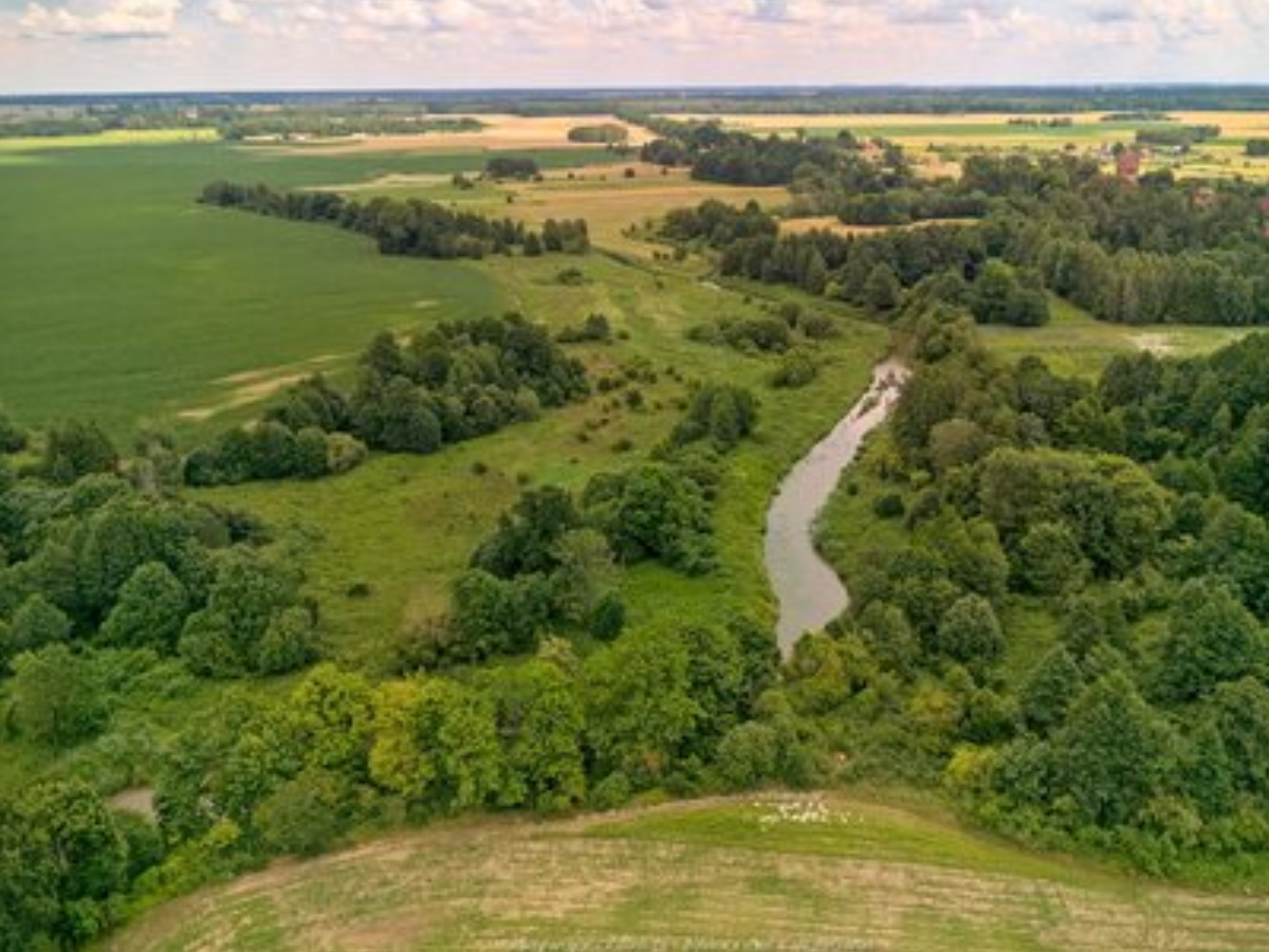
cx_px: 688
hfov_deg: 65.2
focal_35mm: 27
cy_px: 425
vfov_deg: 51.3
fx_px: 990
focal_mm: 6.72
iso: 100
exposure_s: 1/1500
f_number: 1.7
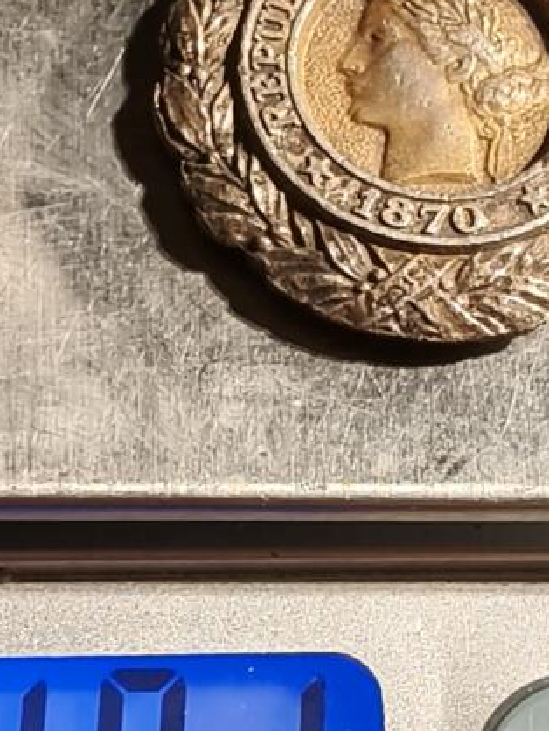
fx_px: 2091
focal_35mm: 99
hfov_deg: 14.8
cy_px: 589
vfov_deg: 19.6
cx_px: 38
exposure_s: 1/100
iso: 200
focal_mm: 2.32
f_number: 2
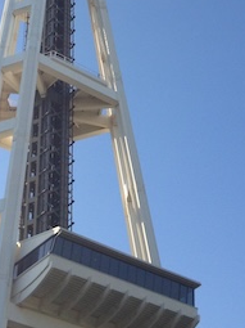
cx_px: 99
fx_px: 831
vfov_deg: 21.7
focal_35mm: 88
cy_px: 30
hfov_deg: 16.8
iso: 50
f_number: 2.4
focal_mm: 4.28
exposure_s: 1/1255
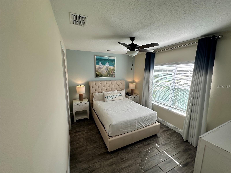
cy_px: 86
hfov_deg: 102.1
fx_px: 93
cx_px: 116
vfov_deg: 85.7
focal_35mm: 14
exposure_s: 1/203
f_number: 2.2
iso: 40
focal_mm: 2.22
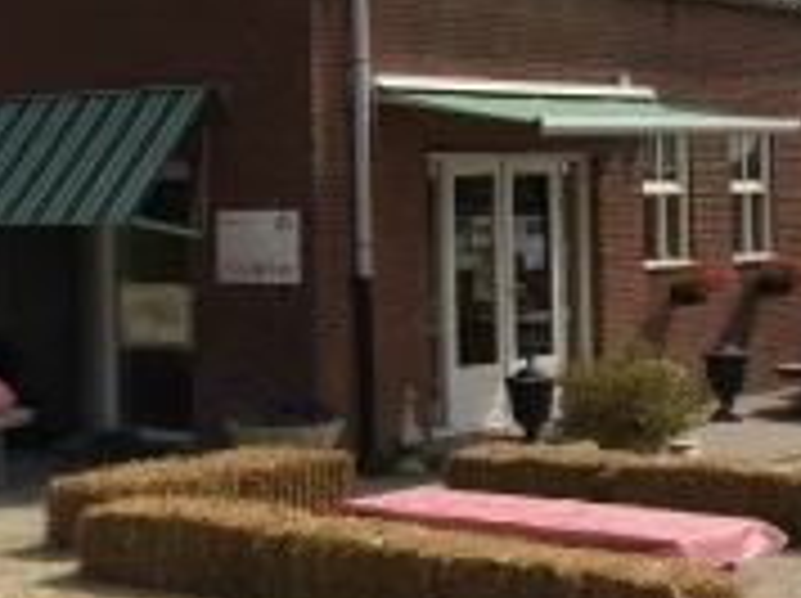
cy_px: 162
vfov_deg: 16.9
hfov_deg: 21.7
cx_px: -2
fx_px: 2010
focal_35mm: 87
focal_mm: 4.15
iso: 32
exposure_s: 1/2740
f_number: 2.2
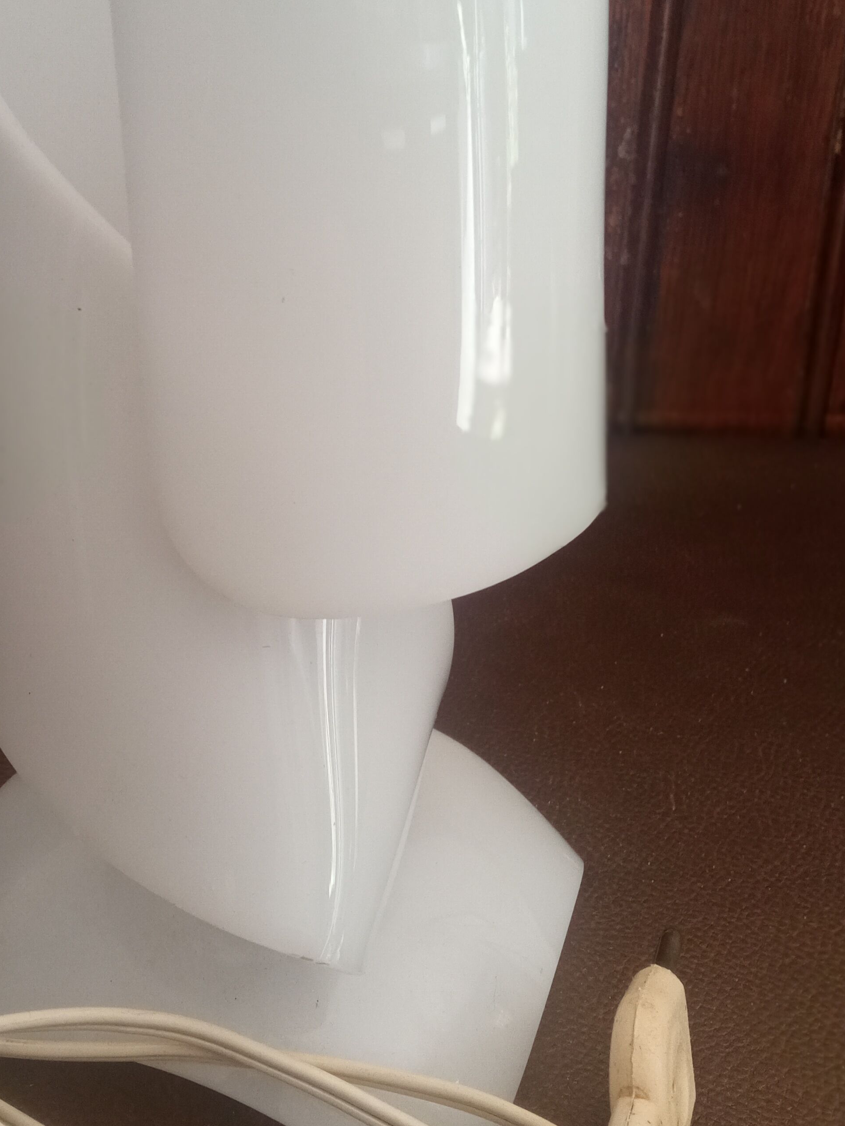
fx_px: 1432
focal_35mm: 44
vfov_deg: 42.8
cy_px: 466
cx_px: 235
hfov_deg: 32.4
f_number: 2.2
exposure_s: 1/33.3
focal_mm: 3.79
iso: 213
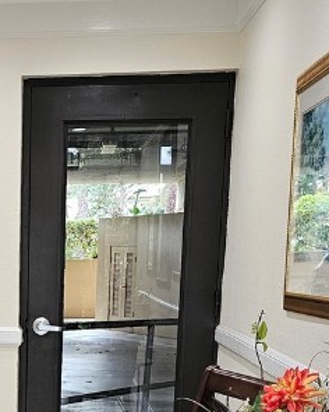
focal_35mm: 78
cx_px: -35
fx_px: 949
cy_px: 464
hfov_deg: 18.9
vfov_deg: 22.9
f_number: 1.7
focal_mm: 6.3
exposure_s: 1/120
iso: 250
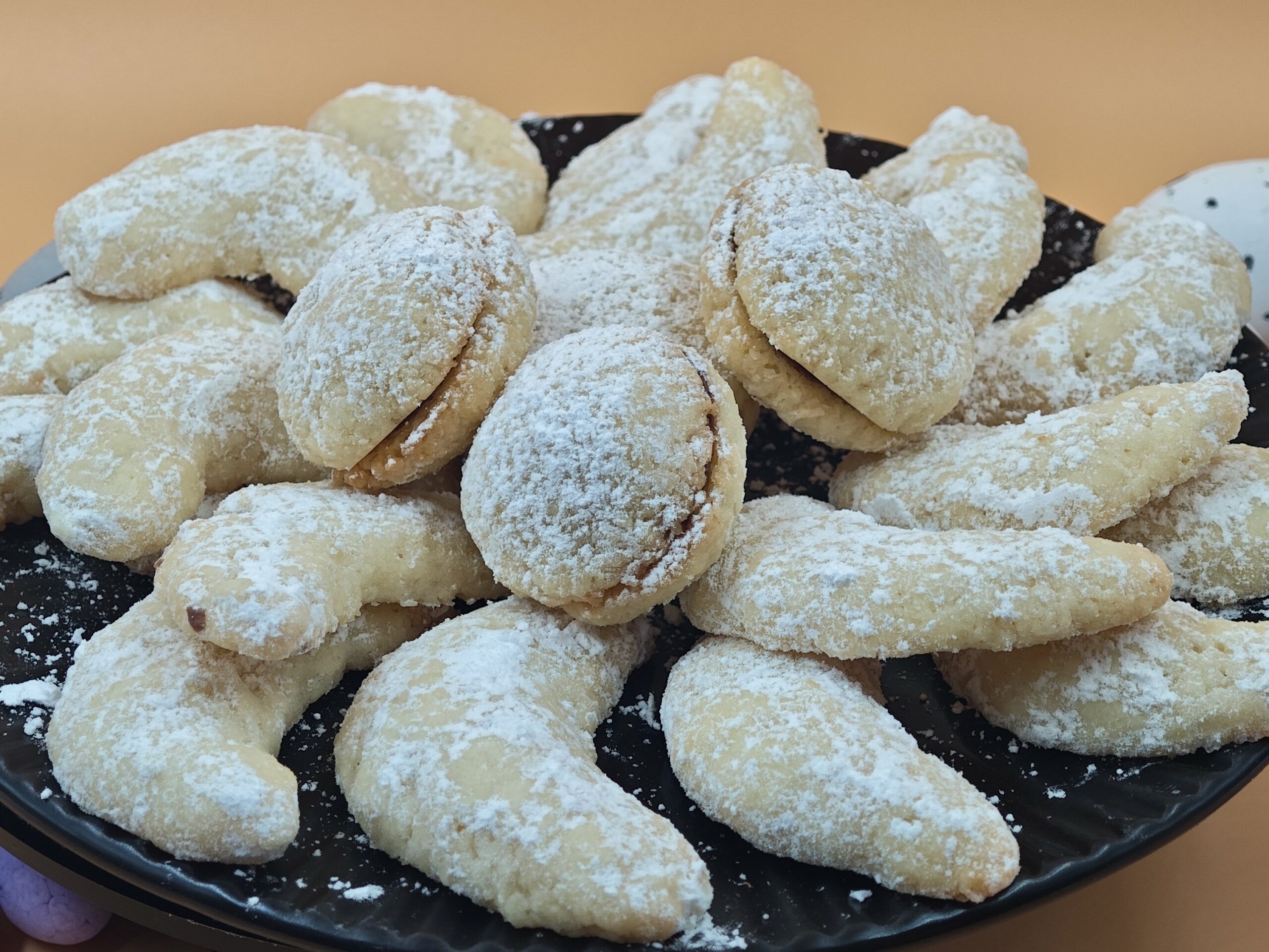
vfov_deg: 24.4
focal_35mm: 60
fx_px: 2200
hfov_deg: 32.2
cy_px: 476
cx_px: 634
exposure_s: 1/100
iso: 80
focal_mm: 9
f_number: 2
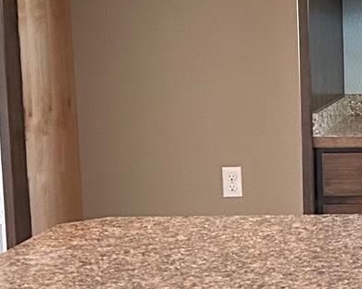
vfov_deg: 11.8
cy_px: 117
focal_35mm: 131
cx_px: 680
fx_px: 1402
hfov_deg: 13.1
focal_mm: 5.7
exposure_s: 1/60
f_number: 1.5
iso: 500
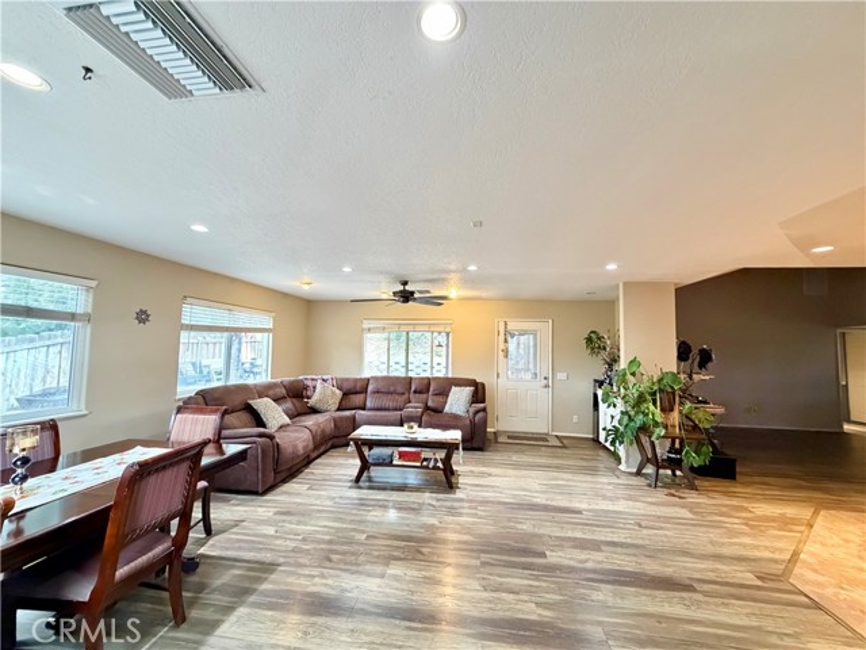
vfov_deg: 85.7
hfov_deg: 102.1
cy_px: 325
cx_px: 433
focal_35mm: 14
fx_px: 350
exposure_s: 1/60
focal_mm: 2.22
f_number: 2.2
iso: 1000
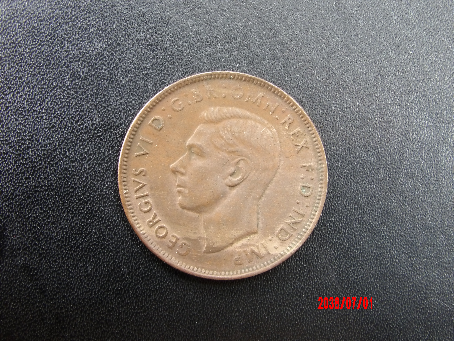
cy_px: 170
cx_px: 227
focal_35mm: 51
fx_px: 669
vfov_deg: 28.6
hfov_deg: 37.5
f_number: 5.3
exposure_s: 1/15
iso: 319
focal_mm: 9.2
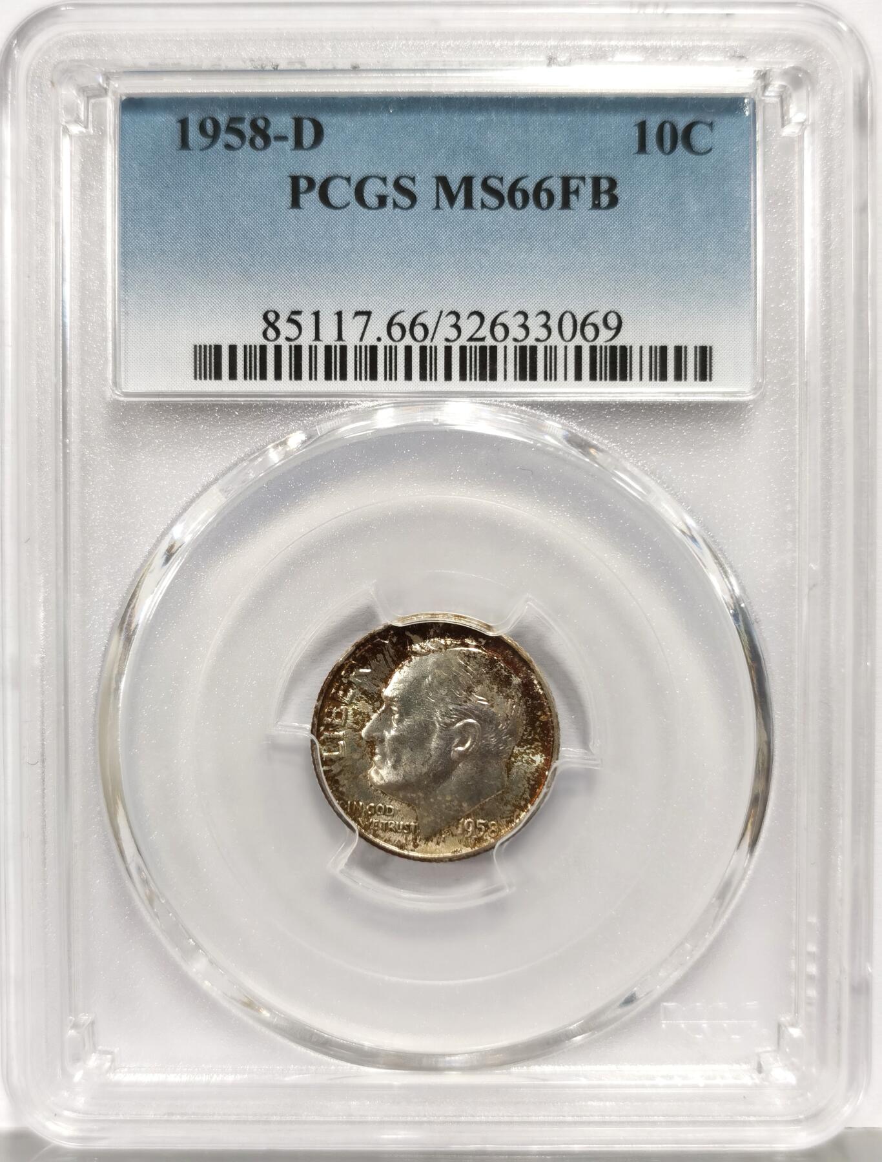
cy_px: 581
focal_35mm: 54
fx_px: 1821
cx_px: 441
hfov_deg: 27.2
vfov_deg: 35.4
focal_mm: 5.56
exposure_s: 1/100
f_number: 16
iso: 125
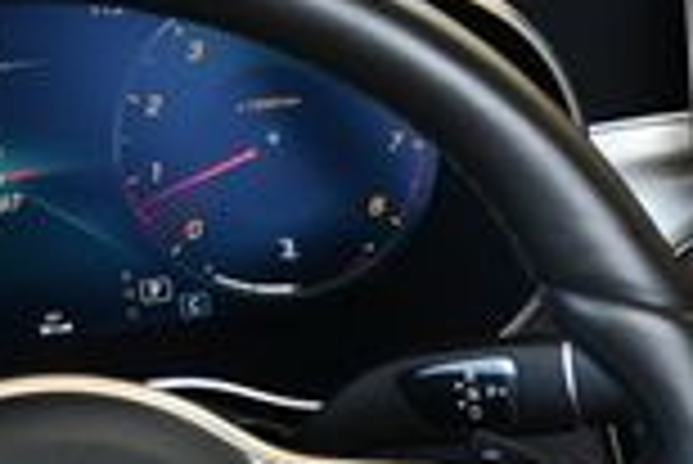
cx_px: 1058
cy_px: 694
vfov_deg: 8.1
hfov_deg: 11.8
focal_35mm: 166
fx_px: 3198
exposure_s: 1/250
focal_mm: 20
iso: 400
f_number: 4
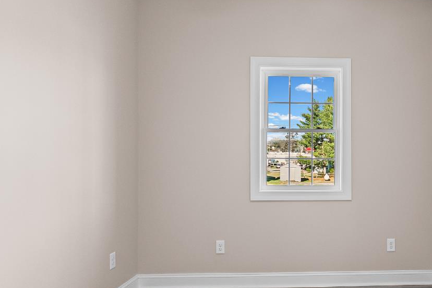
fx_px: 348
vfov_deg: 44.9
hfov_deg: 60.9
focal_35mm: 29
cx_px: 312
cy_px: 164
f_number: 8
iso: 2000
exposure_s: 1/13
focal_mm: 16
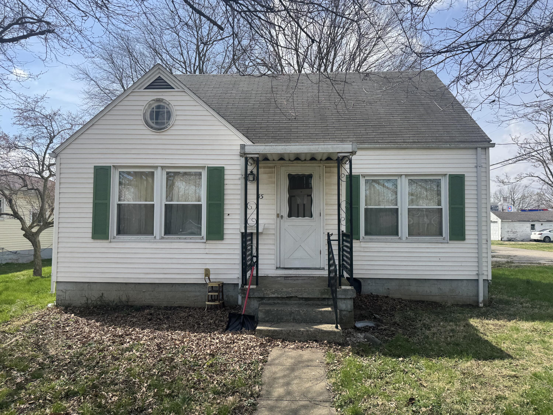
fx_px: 383
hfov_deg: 71.6
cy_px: 208
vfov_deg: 56.8
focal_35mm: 24
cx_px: 276
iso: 80
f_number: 1.78
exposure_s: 1/3413
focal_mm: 6.76
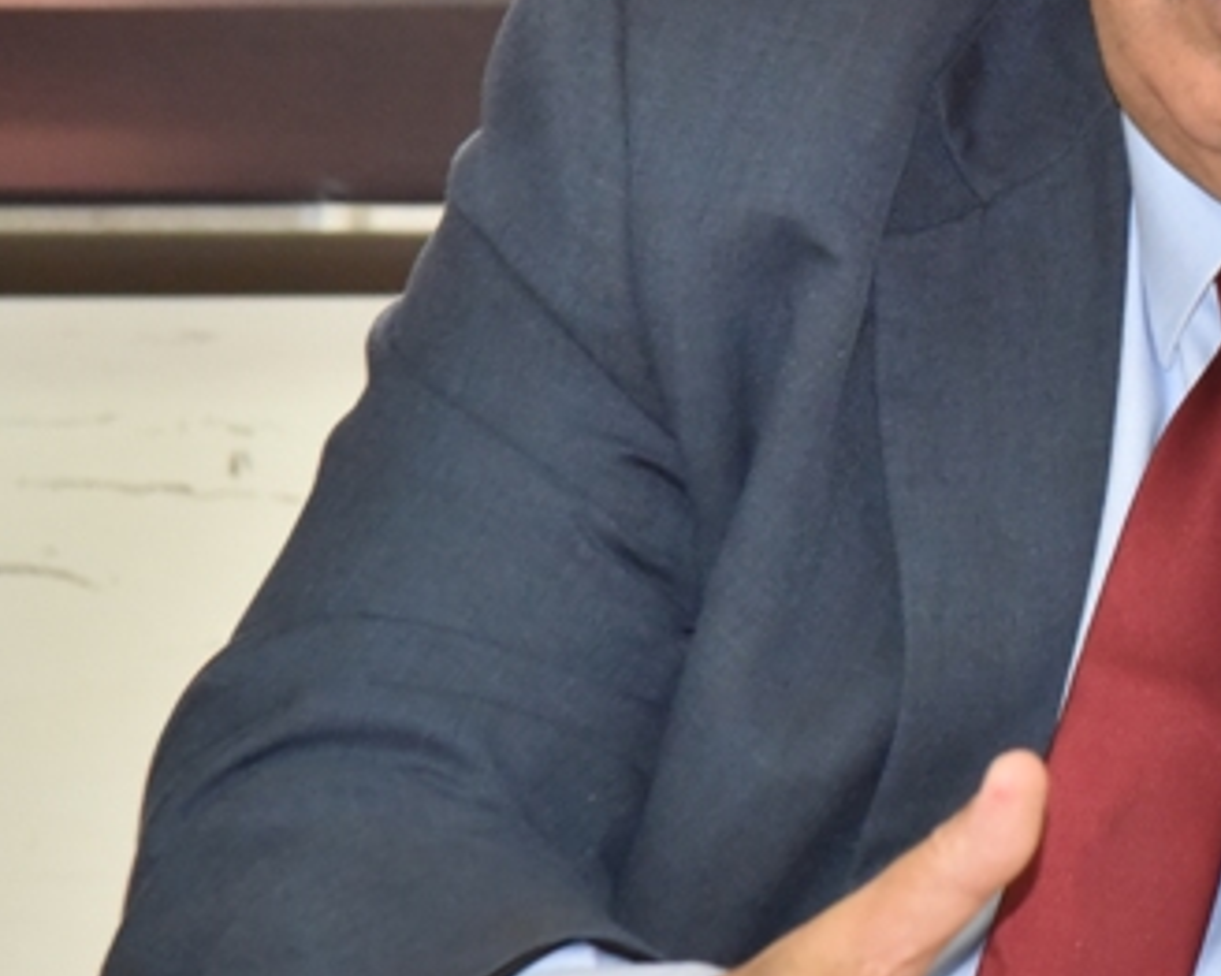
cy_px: 117
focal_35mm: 308
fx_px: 11124
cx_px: 1336
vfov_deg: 5.0
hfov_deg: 6.3
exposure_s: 1/125
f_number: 6.3
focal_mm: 105
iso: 2500
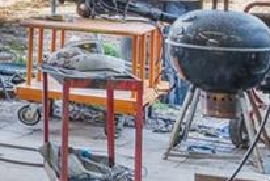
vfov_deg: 10.6
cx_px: -523
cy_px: -104
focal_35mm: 124
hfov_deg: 11.1
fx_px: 931
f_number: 8
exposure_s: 1/60
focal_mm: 16
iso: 400
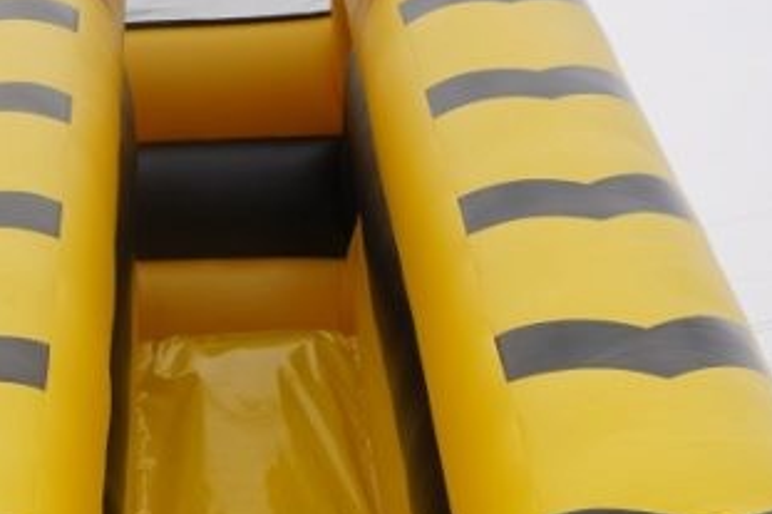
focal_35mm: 79
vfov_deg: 15.8
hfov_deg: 25.2
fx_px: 1693
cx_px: 151
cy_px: 781
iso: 100
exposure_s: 1/400
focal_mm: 16
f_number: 6.3
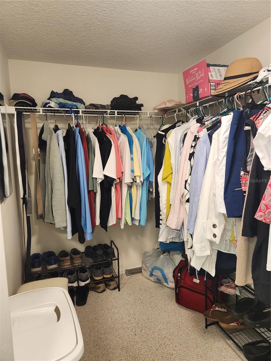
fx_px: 240
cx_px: 136
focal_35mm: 23
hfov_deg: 58.9
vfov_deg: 73.9
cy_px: 180
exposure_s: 1/120
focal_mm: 5.4
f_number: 1.8
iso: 250
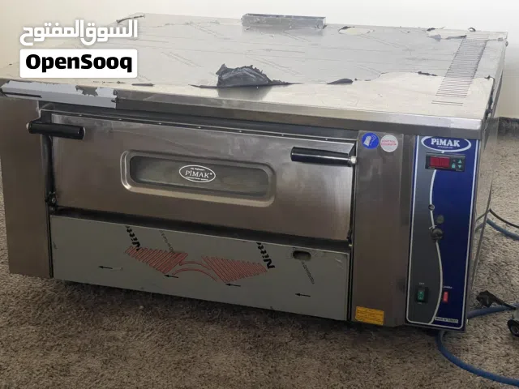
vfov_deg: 22.9
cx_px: 260
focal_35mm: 64
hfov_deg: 30.3
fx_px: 960
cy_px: 194
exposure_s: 1/51
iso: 800
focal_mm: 7.5
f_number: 2.2
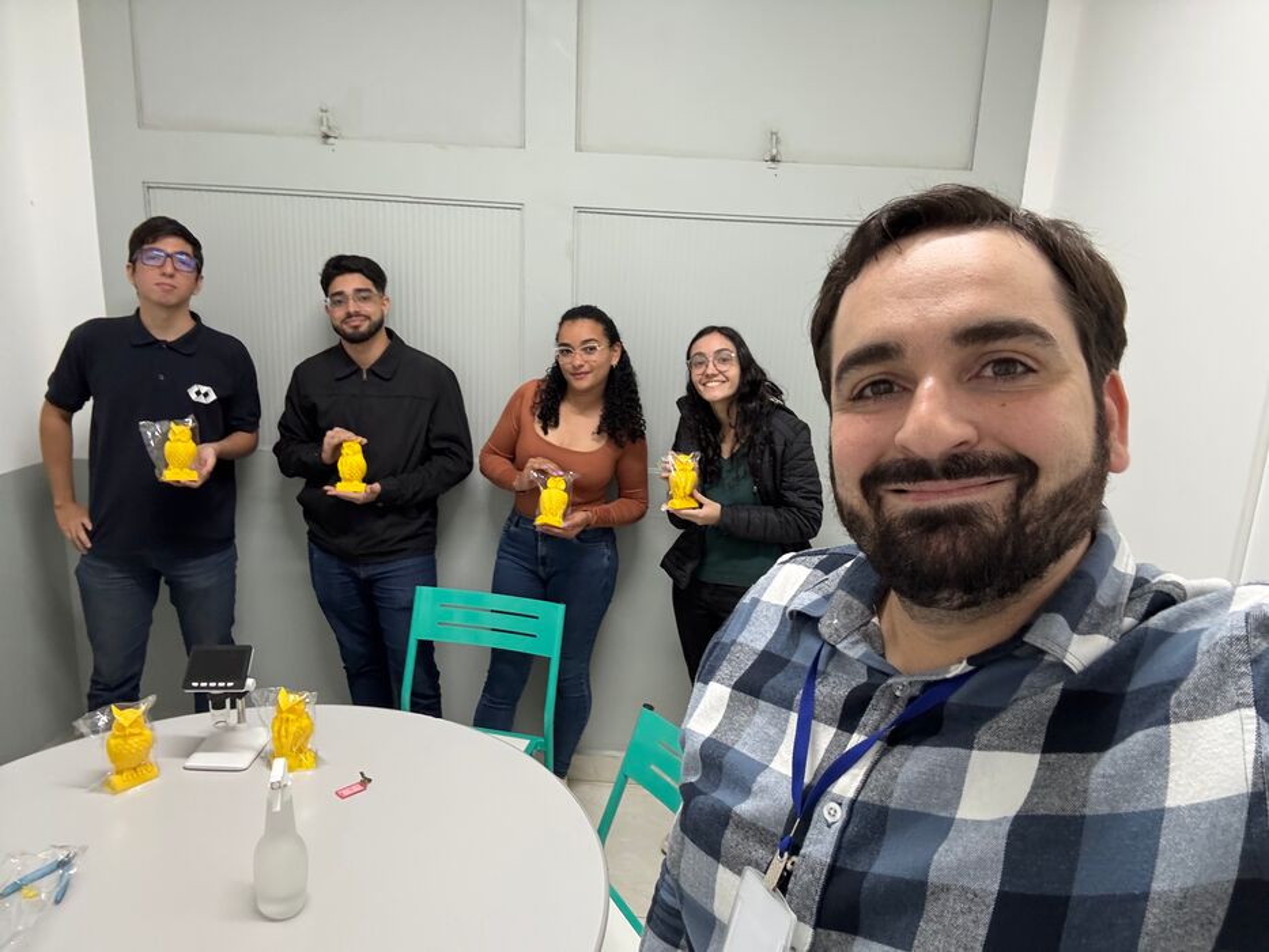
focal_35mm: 23
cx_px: 634
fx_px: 843
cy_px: 476
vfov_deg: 58.9
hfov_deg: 73.9
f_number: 1.9
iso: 250
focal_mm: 2.69
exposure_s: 1/40
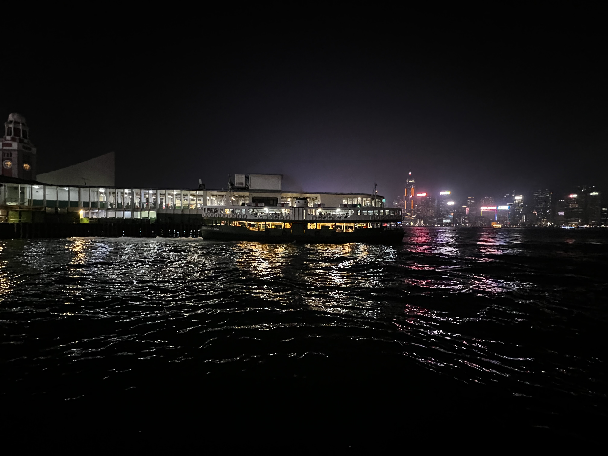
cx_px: 304
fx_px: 228
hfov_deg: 106.2
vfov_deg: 89.9
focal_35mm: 13
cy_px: 228
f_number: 1.8
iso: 1250
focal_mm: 1.57
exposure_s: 1/37
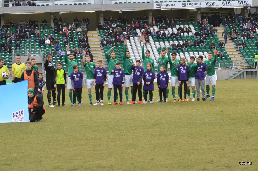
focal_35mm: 105
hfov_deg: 19.5
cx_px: 129
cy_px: 86
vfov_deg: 13.0
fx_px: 751
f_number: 5.6
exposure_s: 1/125
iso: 400
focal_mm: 70
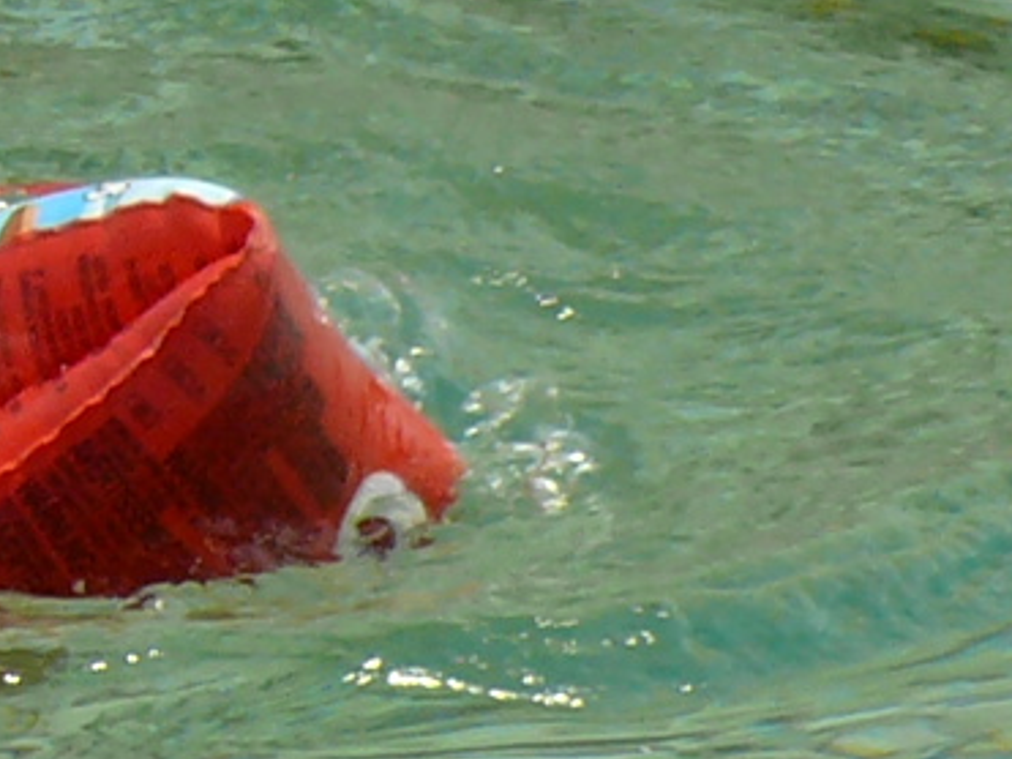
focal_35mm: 543
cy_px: 467
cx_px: -906
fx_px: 15869
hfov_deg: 3.6
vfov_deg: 2.7
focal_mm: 15.1
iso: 100
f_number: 5.6
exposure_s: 1/250
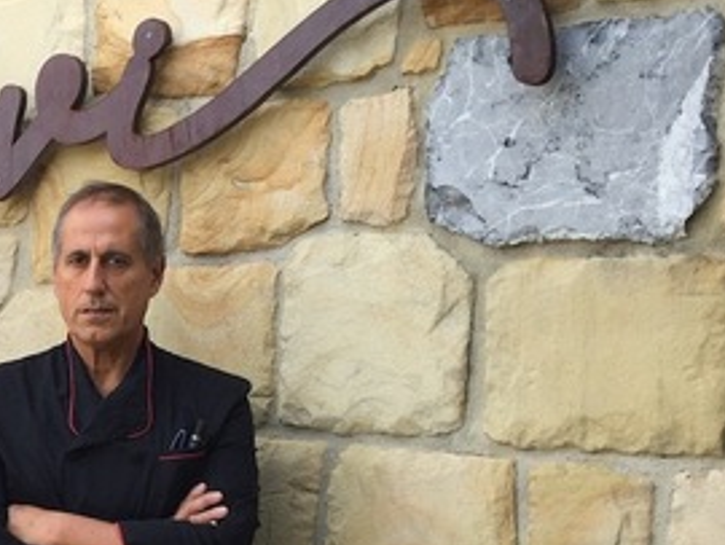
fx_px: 1635
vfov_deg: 18.5
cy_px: 536
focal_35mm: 78
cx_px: -115
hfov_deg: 23.2
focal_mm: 4.15
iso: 32
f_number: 2.2
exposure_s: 1/344
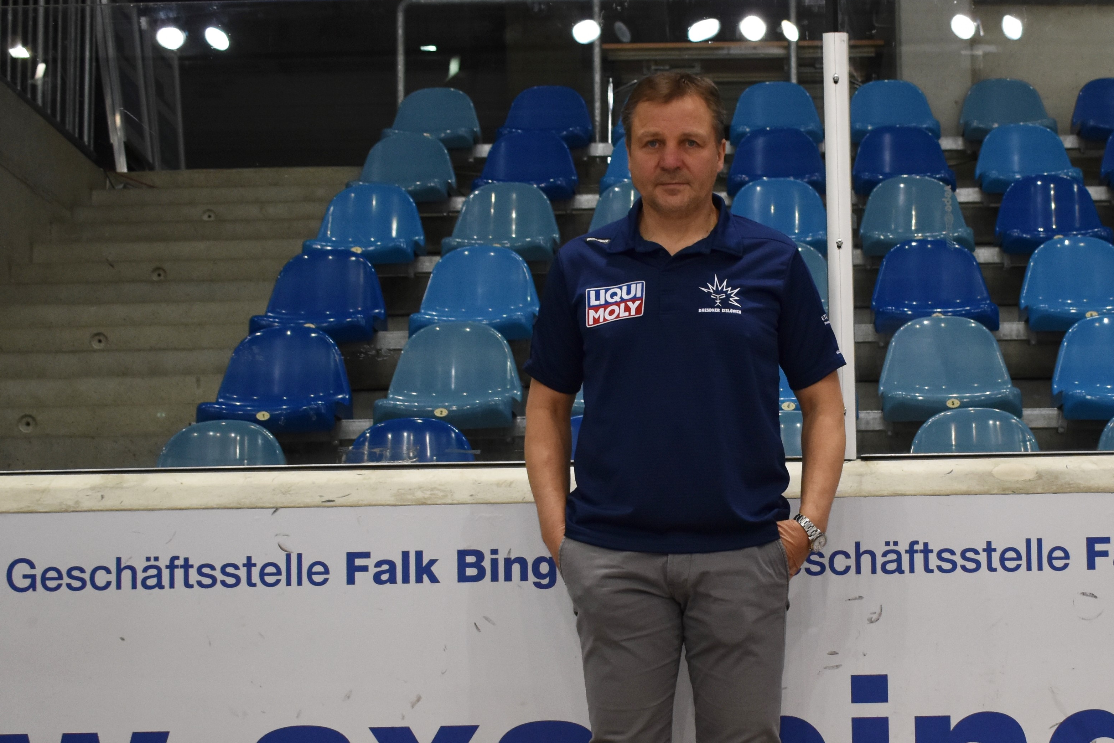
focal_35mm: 72
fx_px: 2227
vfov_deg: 18.8
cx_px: 798
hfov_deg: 27.8
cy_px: 566
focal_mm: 25
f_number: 4
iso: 900
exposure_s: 1/125
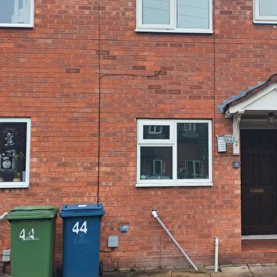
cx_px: 223
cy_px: 138
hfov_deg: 34.9
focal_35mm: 47
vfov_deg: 36.1
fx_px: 426
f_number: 1.9
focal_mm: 6.12
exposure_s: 1/100
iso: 100
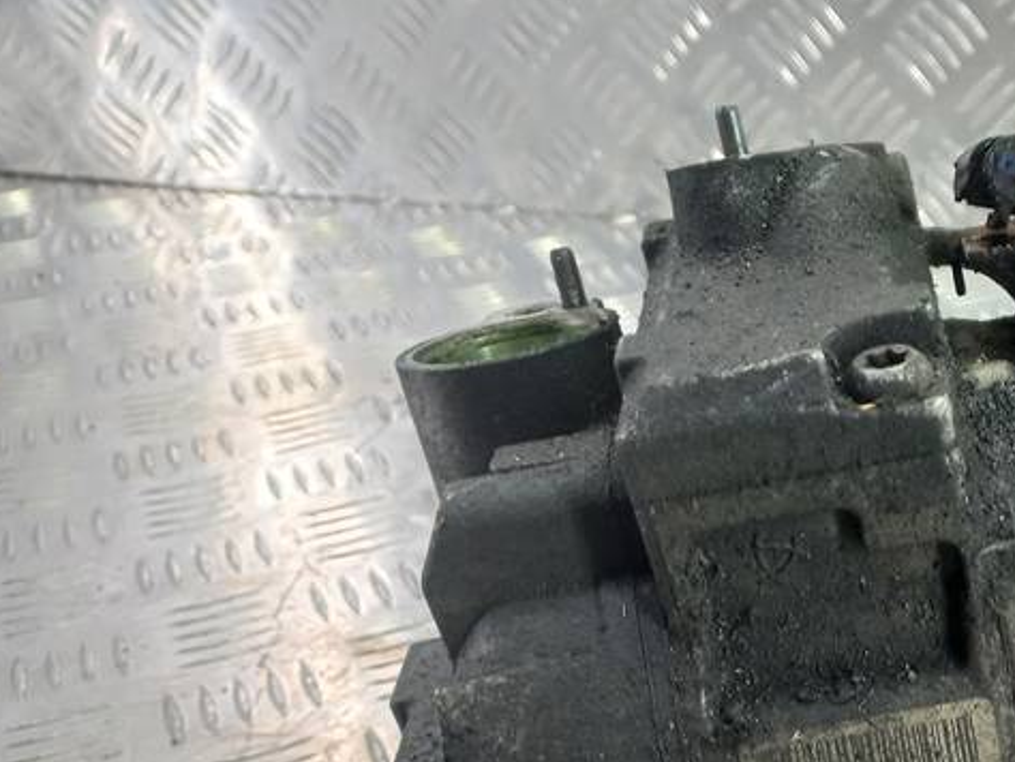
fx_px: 1584
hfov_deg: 32.7
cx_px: 1013
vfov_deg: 26.4
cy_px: 634
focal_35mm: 54
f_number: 1.8
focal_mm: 4.6
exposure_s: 1/50
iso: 125
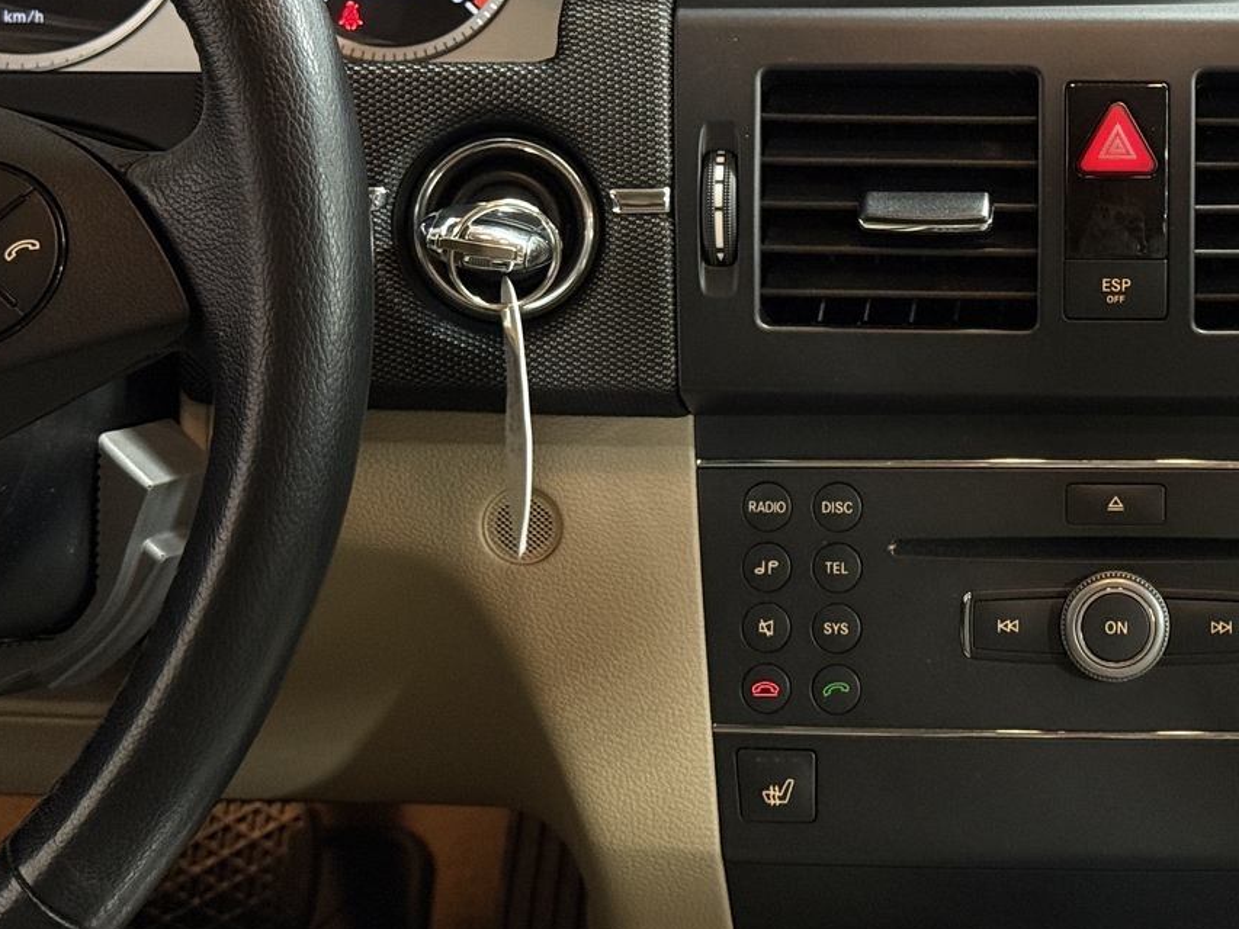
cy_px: 235
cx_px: 1030
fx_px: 2900
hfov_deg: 23.7
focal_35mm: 81
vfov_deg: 18.1
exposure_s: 1/33
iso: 400
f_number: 1.78
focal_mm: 6.76
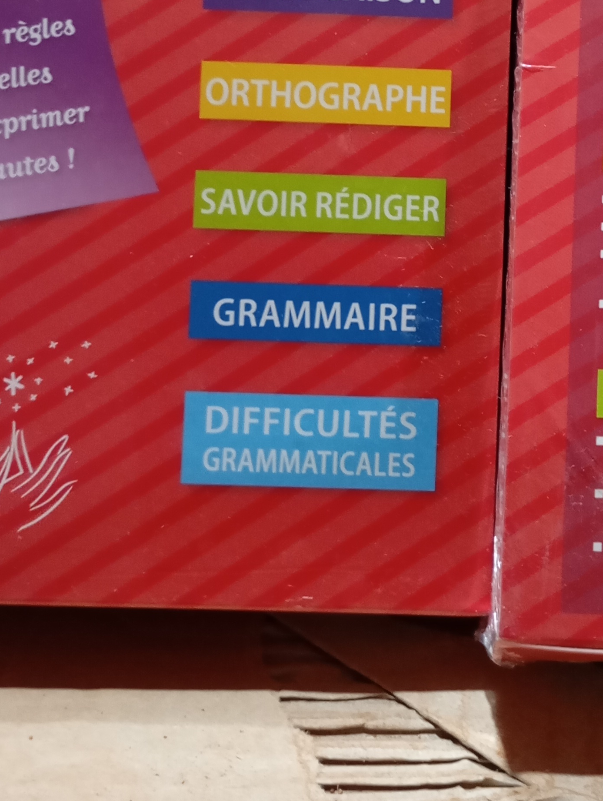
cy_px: 202
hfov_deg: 23.3
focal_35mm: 62
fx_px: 1437
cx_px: 507
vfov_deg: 30.6
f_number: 1.8
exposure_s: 1/20
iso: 1567
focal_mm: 4.27
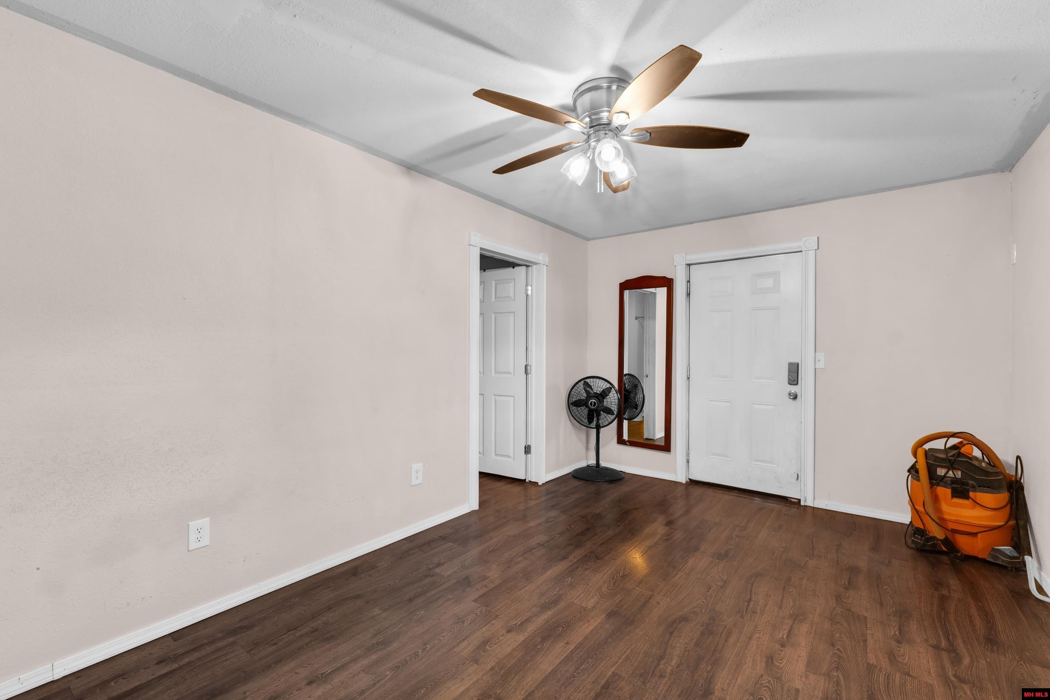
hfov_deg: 100.4
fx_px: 437
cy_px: 350
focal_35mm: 15
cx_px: 525
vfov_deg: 77.3
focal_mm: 10
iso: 200
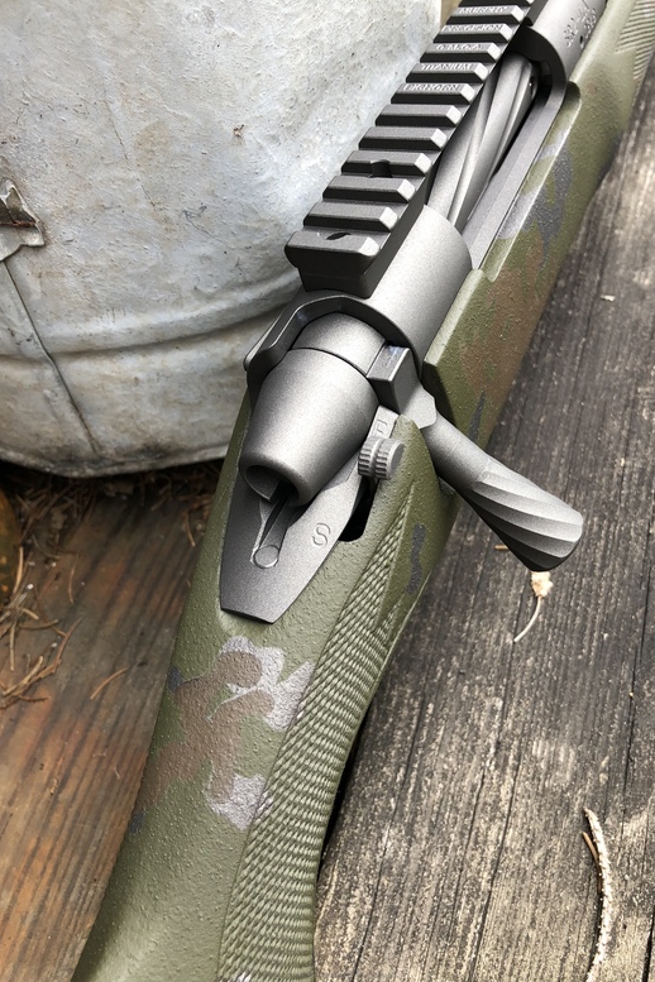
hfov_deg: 43.6
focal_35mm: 30
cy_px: 479
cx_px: 353
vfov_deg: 61.9
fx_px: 819
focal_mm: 3.99
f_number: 1.8
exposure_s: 1/120
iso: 40
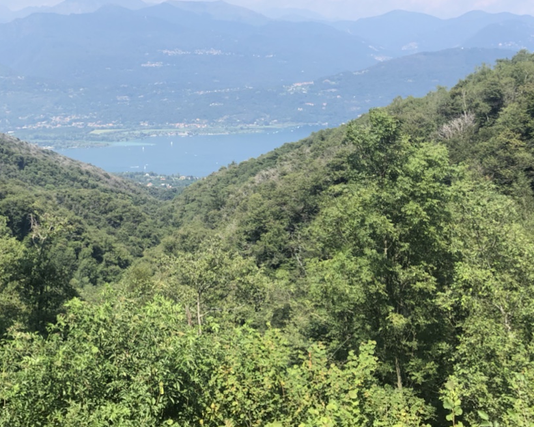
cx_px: 167
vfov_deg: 30.0
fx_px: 790
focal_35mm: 50
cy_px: 141
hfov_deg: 36.8
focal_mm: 3.99
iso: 20
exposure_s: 1/1675
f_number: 1.8
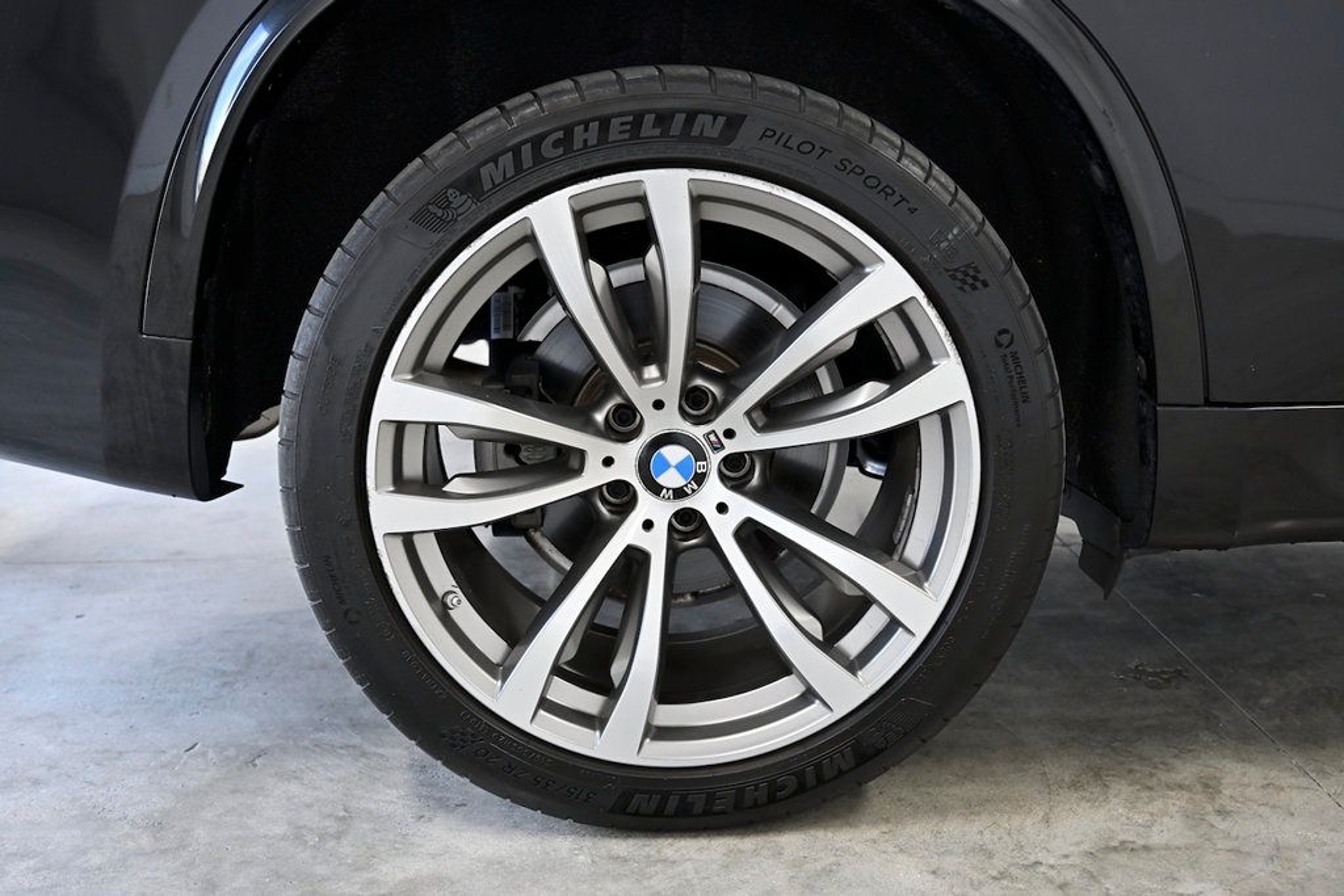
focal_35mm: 40
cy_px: 448
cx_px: 672
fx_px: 1493
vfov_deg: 33.4
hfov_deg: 48.5
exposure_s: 1/500
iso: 2000
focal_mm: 40
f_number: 5
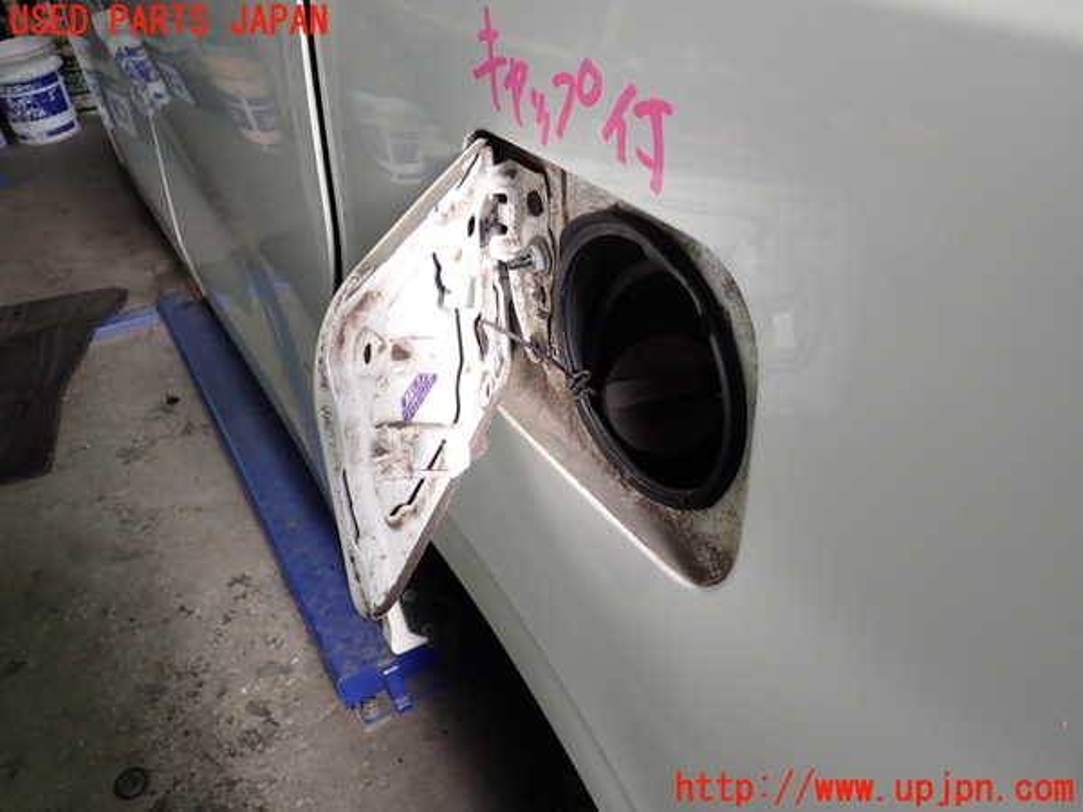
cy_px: 406
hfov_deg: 60.0
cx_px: 542
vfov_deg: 46.8
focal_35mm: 30
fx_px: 939
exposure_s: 1/60
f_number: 2.3
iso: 100
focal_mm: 5.4
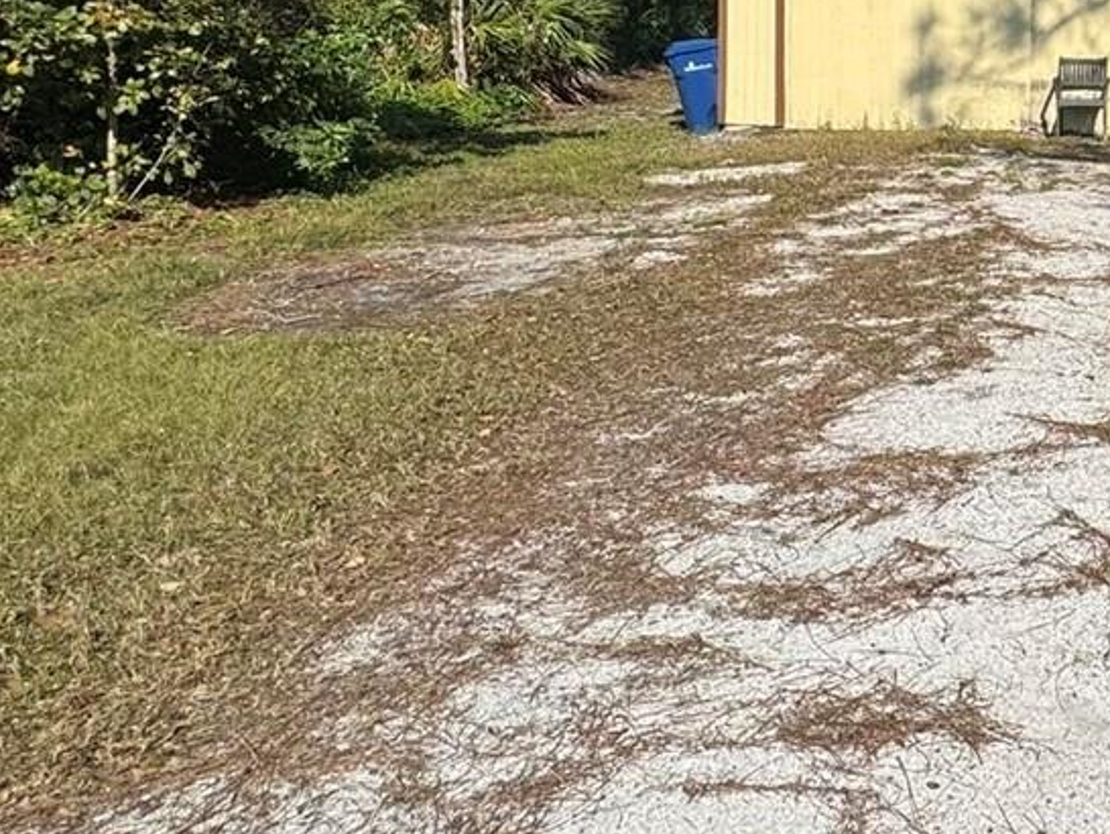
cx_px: 1234
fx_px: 1315
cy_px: 104
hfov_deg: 37.8
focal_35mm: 41
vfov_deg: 33.5
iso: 50
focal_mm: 2.22
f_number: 2.2
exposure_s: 1/2770
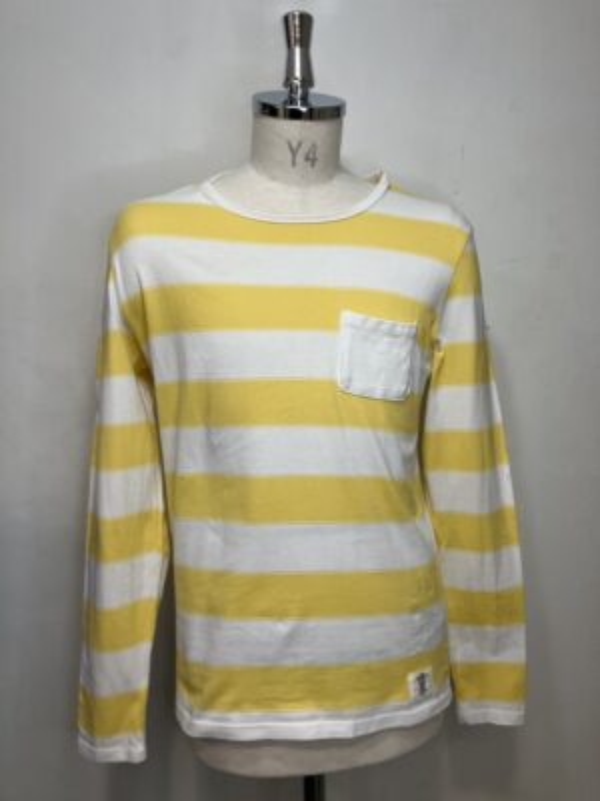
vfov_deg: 63.4
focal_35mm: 28
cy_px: 400
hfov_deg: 49.7
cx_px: 300
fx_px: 647
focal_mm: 3.99
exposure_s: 1/100
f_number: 1.8
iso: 50
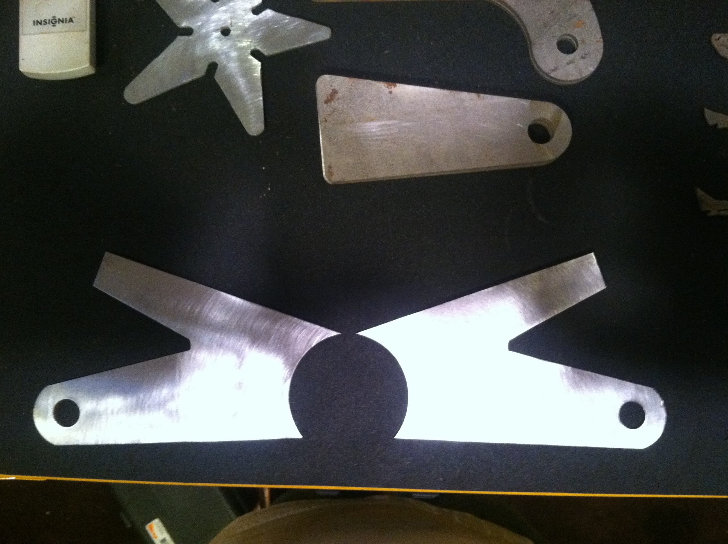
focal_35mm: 35
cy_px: 272
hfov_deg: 52.7
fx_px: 735
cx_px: 364
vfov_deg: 40.6
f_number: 2.8
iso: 640
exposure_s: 1/15
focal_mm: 3.85
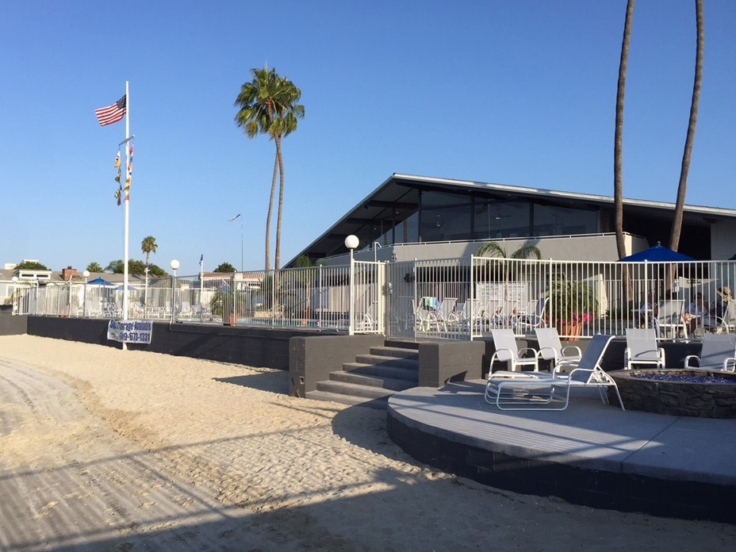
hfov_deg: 56.7
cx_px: 335
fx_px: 680
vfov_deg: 44.2
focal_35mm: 32
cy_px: 282
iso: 32
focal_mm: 4.15
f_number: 2.2
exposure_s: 1/1647
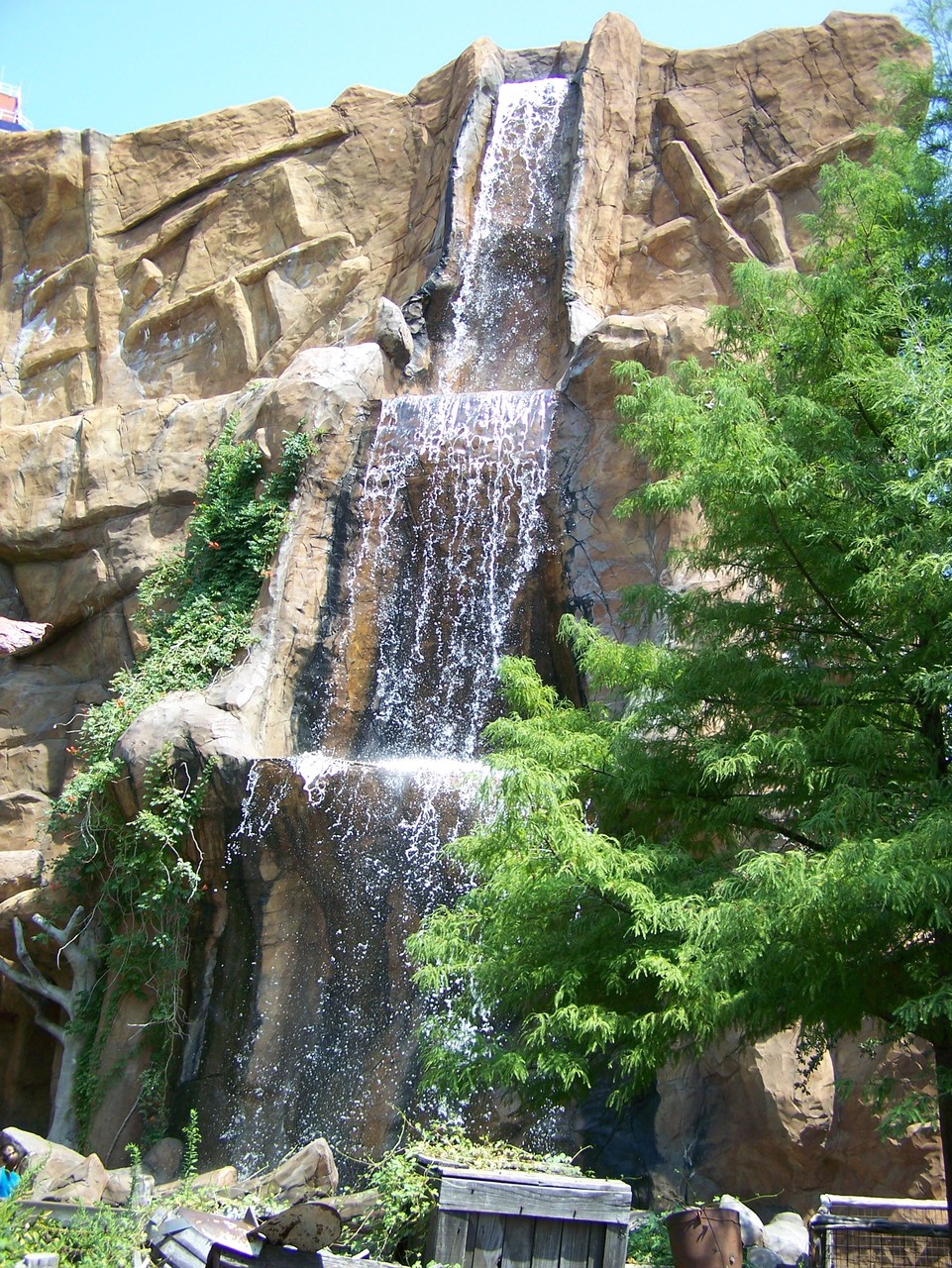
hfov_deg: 37.7
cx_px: 476
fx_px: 1392
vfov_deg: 49.0
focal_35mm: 38
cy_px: 634
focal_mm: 6.3
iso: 80
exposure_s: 1/500
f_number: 2.8
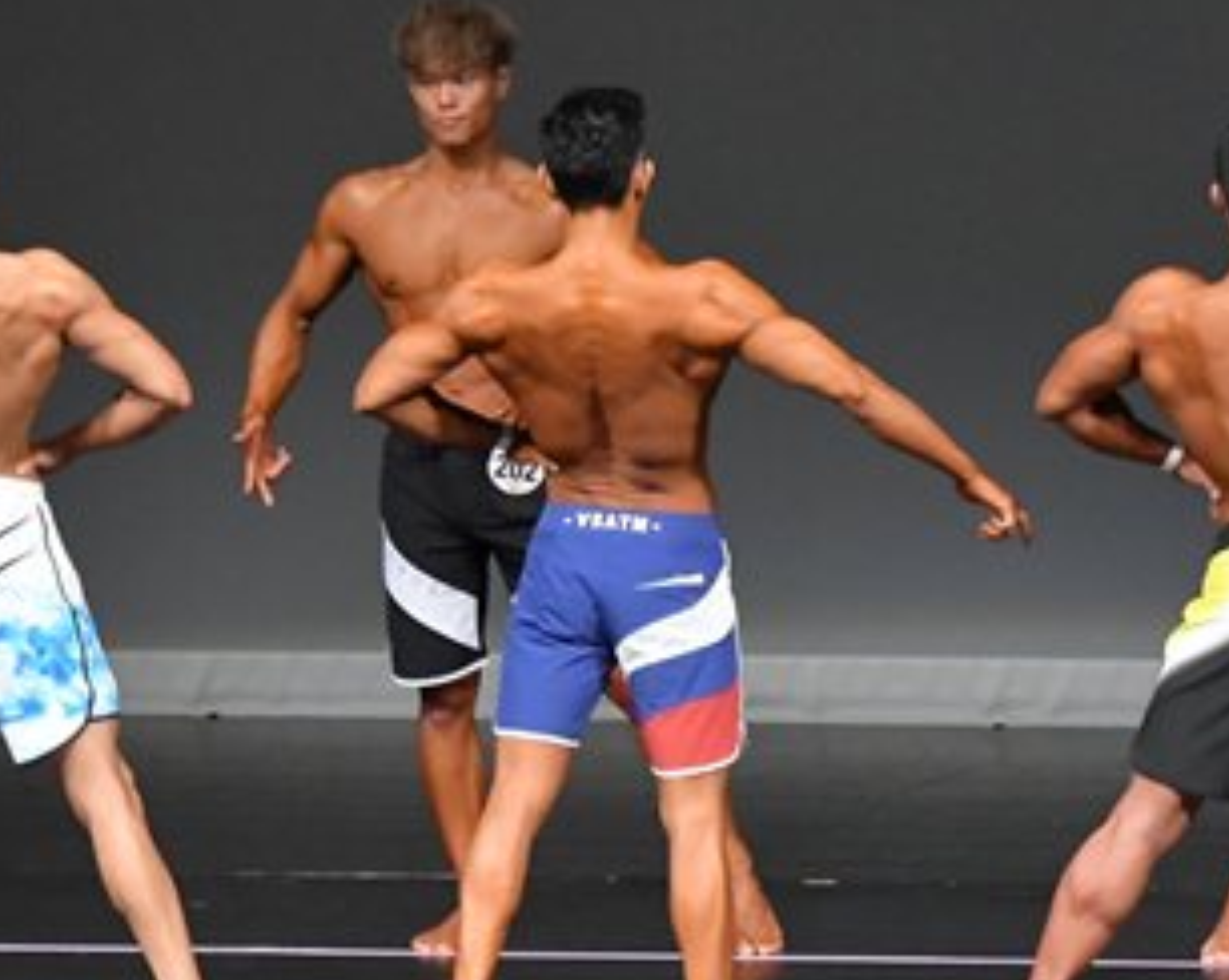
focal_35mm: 445
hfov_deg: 4.4
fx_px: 16166
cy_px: 546
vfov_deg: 3.5
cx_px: 1066
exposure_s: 1/400
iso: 4000
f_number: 5.6
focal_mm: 125
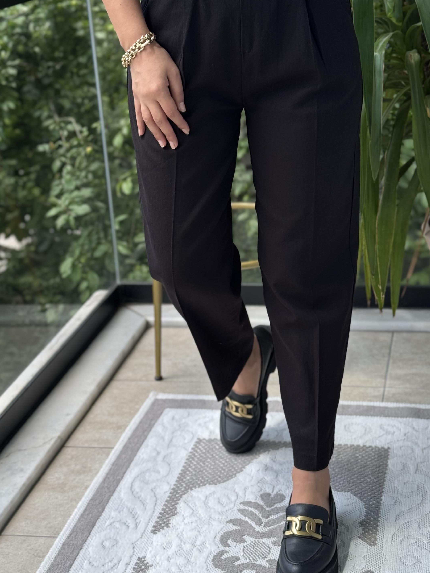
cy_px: 245
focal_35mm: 68
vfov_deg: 28.5
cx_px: 258
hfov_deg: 21.6
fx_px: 1126
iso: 64
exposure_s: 1/171
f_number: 1.78
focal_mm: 6.76
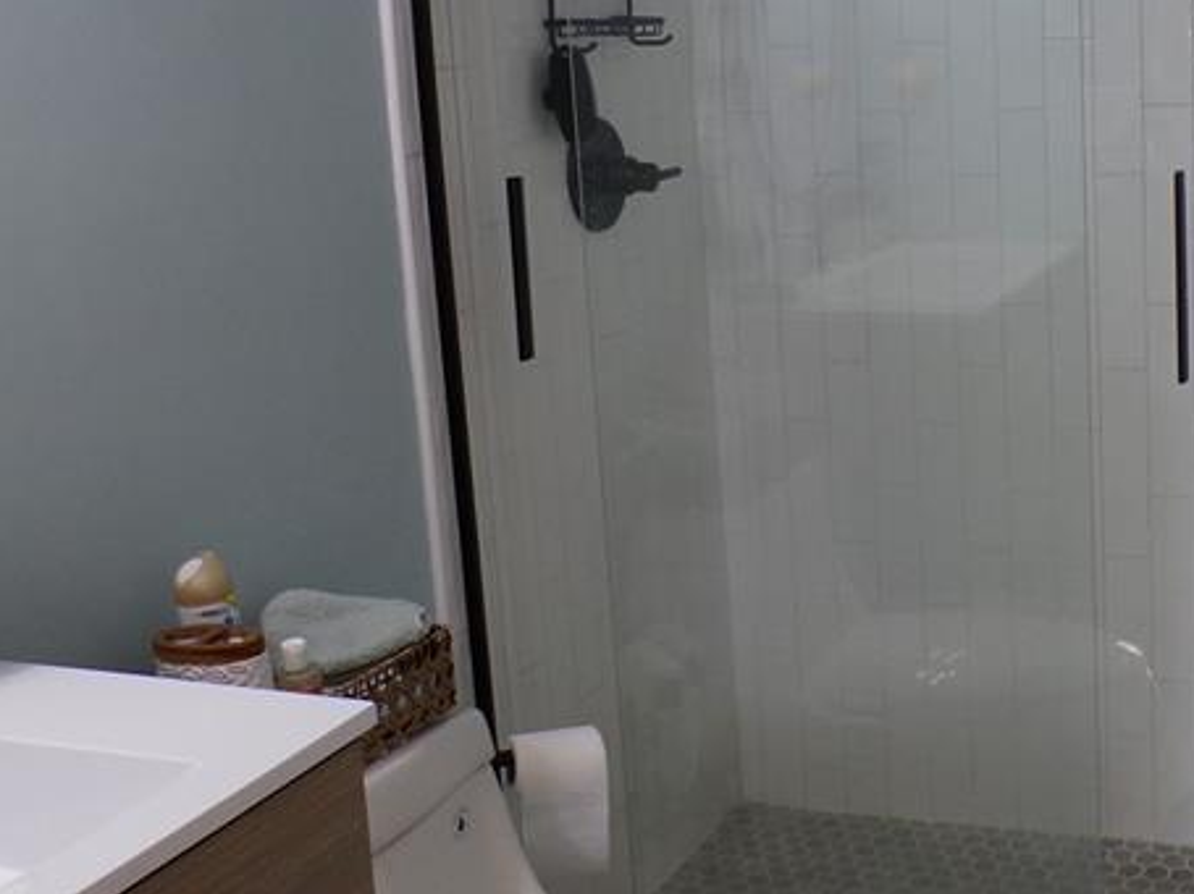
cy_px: 351
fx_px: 1862
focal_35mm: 54
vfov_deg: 27.0
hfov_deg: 34.7
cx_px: 916
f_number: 3
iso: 200
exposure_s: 1/25
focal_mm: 4.3
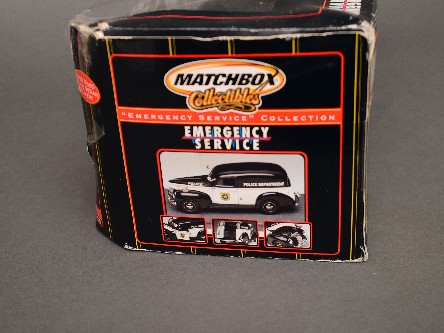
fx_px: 706
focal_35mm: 55
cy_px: 165
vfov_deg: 26.6
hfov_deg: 34.9
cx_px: 222
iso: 3200
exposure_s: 1/125
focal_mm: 50
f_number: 6.3
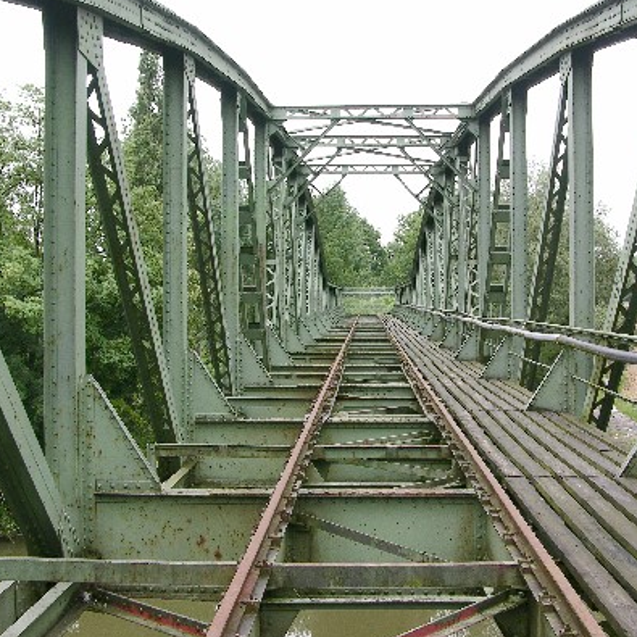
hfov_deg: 36.8
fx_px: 958
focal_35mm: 46
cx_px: 352
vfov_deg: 36.8
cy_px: 303
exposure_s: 1/44.1
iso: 50
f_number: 5
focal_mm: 8.9
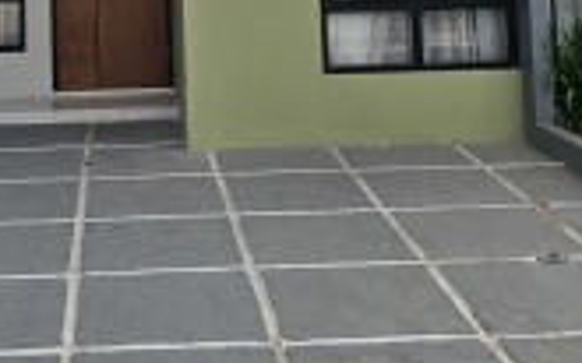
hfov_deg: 29.6
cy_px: -159
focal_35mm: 68
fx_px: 1078
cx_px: 129
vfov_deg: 17.5
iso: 10
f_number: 1.7
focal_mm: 6.3
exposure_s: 1/125
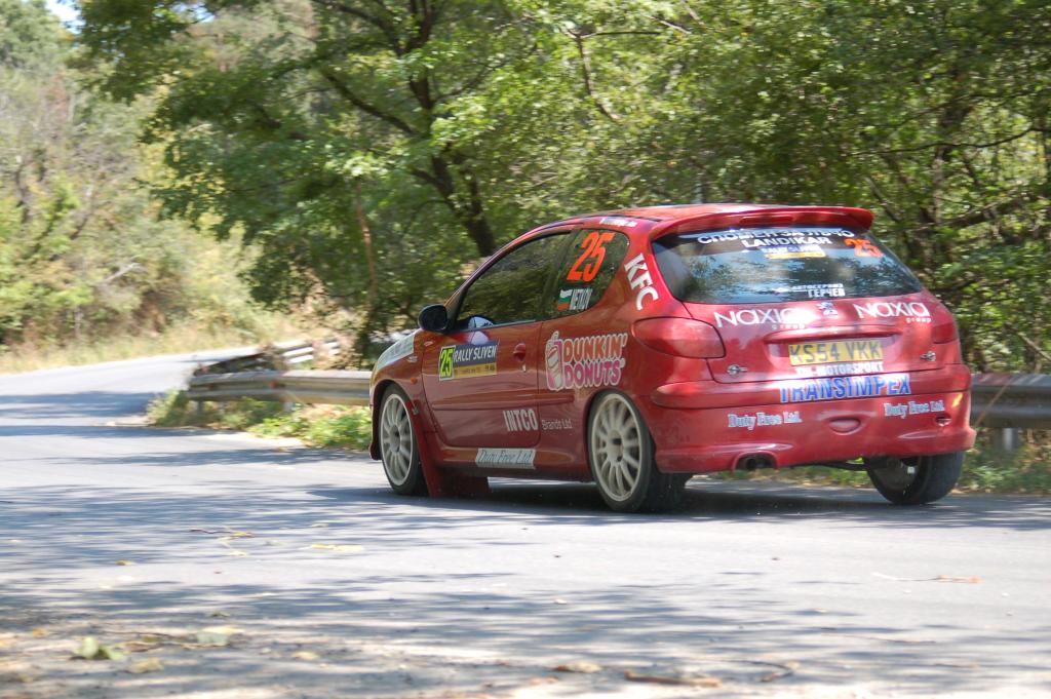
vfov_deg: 14.7
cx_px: 526
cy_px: 350
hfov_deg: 21.9
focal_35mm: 93
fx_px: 2713
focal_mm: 62
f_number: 5
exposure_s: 1/500
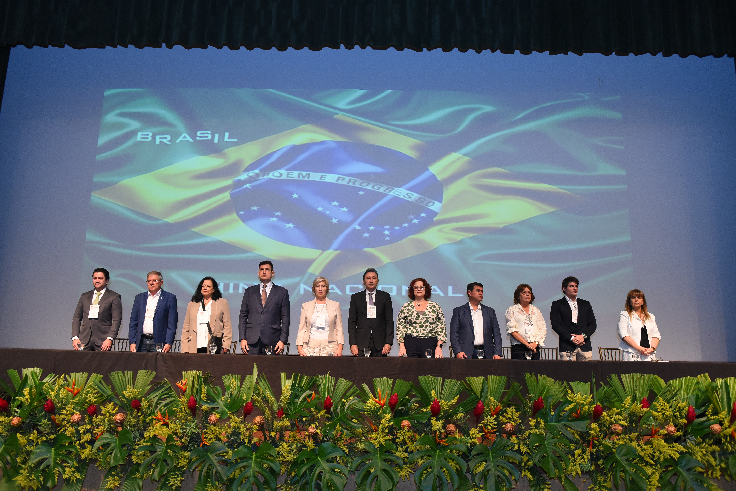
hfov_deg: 63.6
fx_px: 593
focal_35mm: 29
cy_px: 246
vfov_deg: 45.0
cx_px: 368
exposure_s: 1/160
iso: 2500
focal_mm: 29
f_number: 4
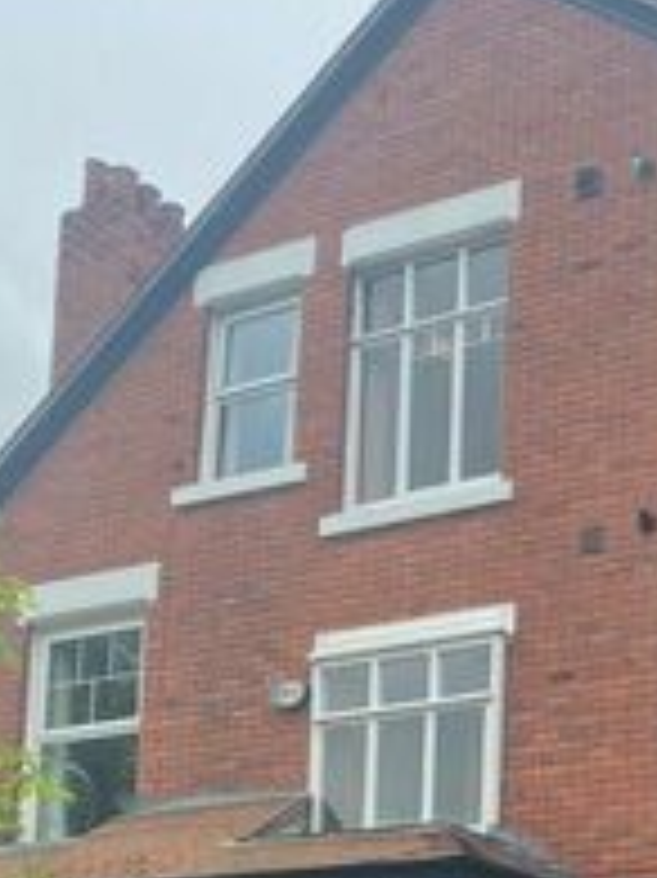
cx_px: 652
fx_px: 1773
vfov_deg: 25.4
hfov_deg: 20.3
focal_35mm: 70
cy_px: 1015
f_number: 1.8
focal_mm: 4.25
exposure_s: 1/762
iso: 32
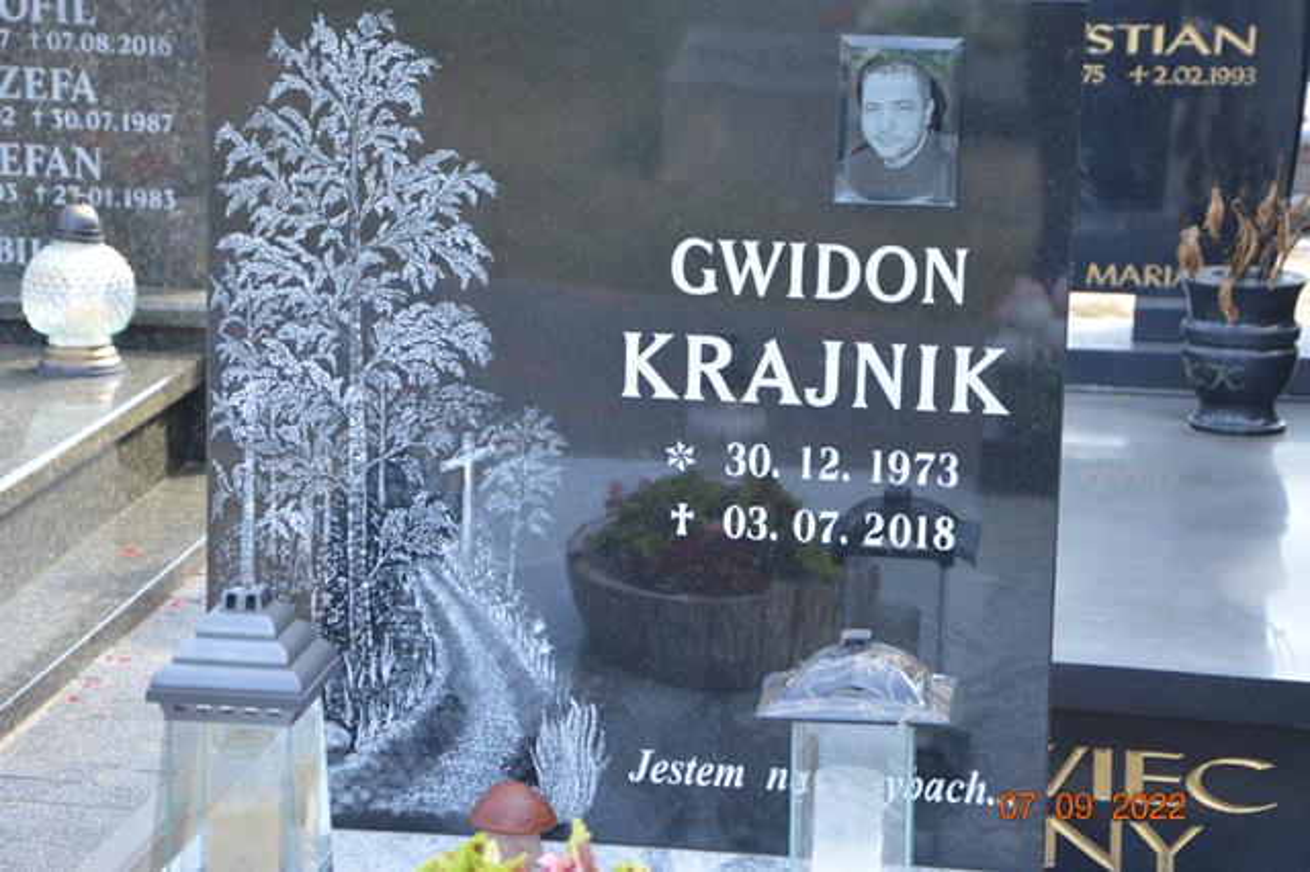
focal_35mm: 93
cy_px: 436
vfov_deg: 14.7
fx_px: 3382
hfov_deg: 21.9
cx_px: 655
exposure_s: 1/125
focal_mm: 62
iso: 360
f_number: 5.6
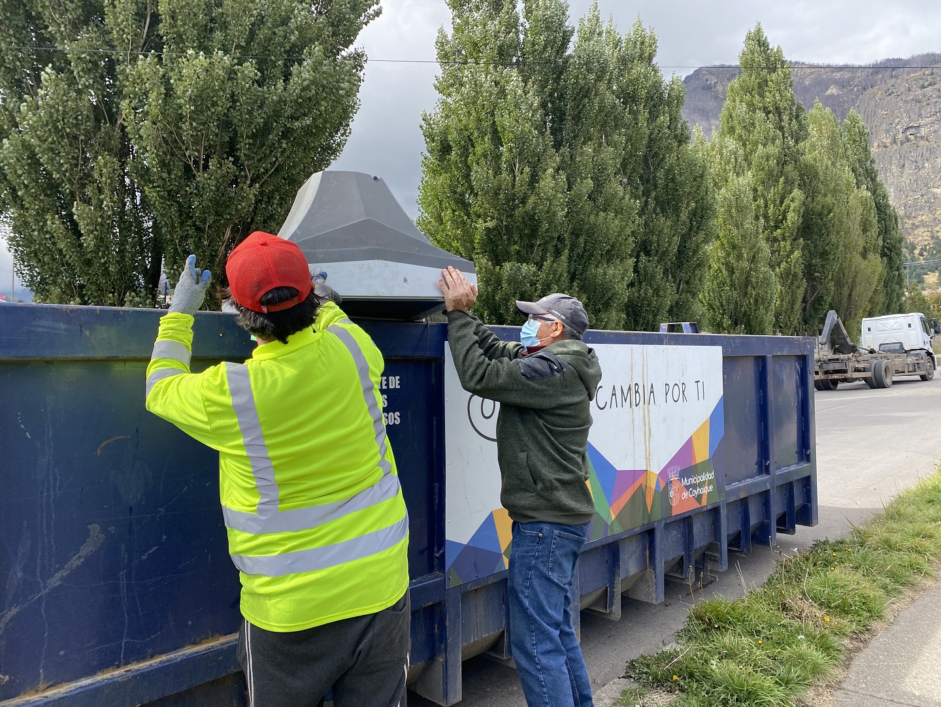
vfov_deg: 53.1
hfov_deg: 67.3
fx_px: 707
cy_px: 354
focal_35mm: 26
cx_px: 470
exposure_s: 1/1034
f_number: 1.8
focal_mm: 4.25
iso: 32
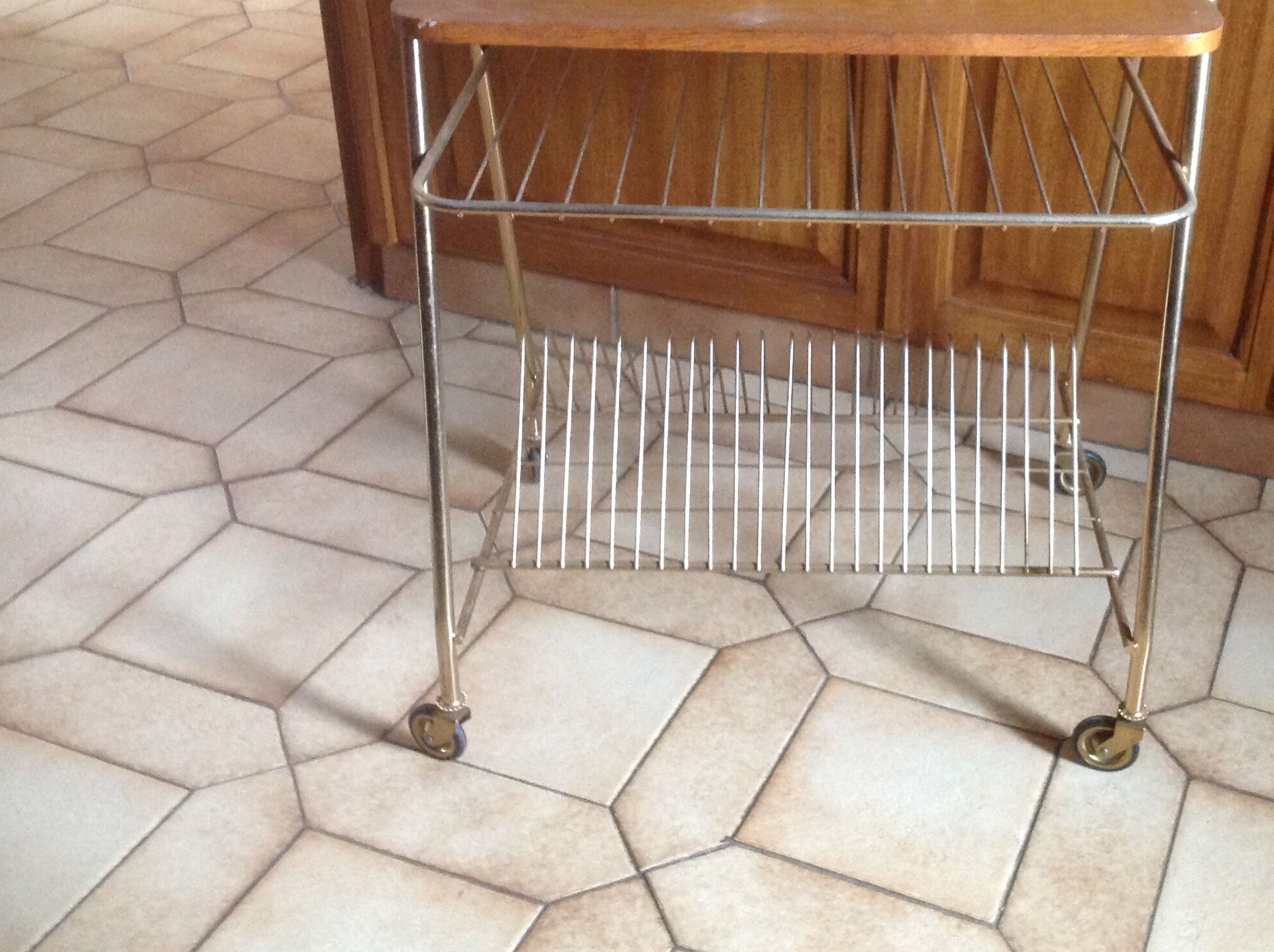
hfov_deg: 40.9
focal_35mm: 46
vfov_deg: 31.4
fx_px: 1691
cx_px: 815
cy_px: 405
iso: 320
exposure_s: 1/15
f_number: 2.4
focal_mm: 4.28
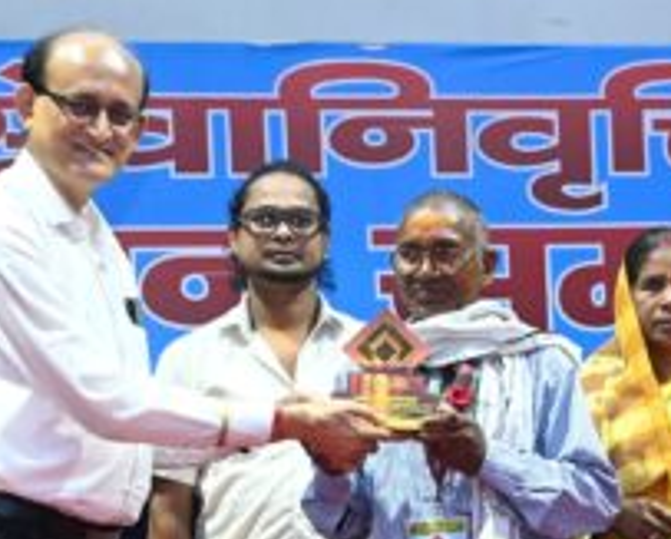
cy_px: 590
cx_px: 813
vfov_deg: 12.5
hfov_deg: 15.2
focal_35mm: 122
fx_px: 2426
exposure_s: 1/100
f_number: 4
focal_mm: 38
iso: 3200
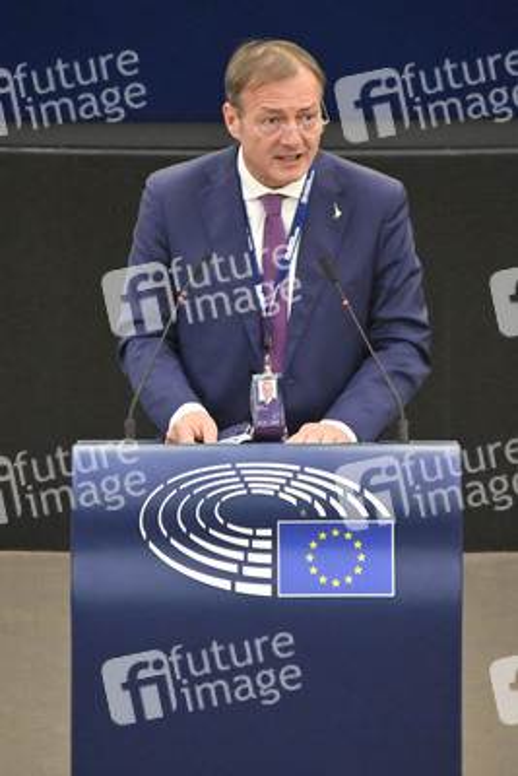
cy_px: 388
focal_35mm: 500
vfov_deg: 4.1
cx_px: 259
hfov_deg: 2.8
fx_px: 10781
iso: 6400
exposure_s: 1/400
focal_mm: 500
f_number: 6.3
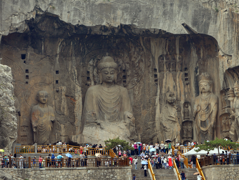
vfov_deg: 7.2
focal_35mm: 206
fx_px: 1423
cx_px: 120
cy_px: 90
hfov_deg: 9.6
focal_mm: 103
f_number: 6.3
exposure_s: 1/500
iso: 200
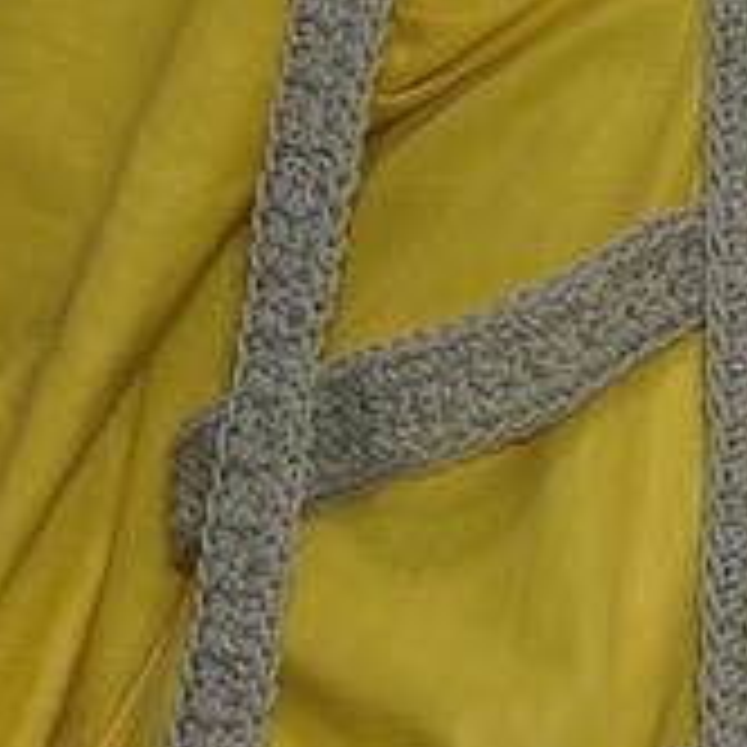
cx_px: 842
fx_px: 37501
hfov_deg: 1.1
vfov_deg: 1.1
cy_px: 1249
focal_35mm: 1536
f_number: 5
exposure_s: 1/500
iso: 1000
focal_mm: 200
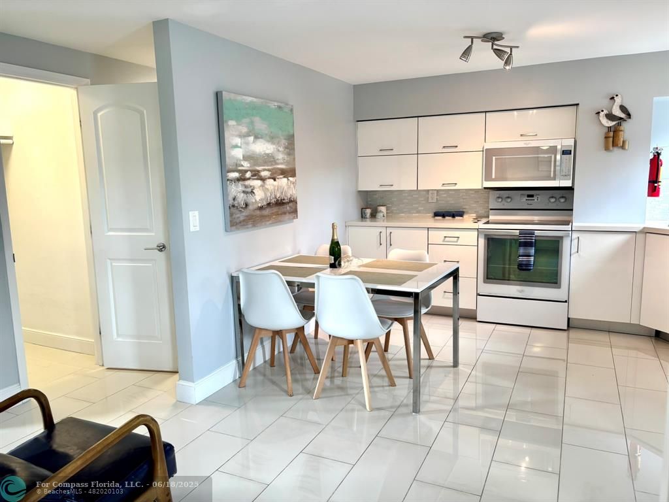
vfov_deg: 53.1
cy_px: 251
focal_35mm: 26
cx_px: 334
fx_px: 502
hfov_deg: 67.3
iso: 64
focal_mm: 5.96
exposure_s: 1/60
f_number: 1.6
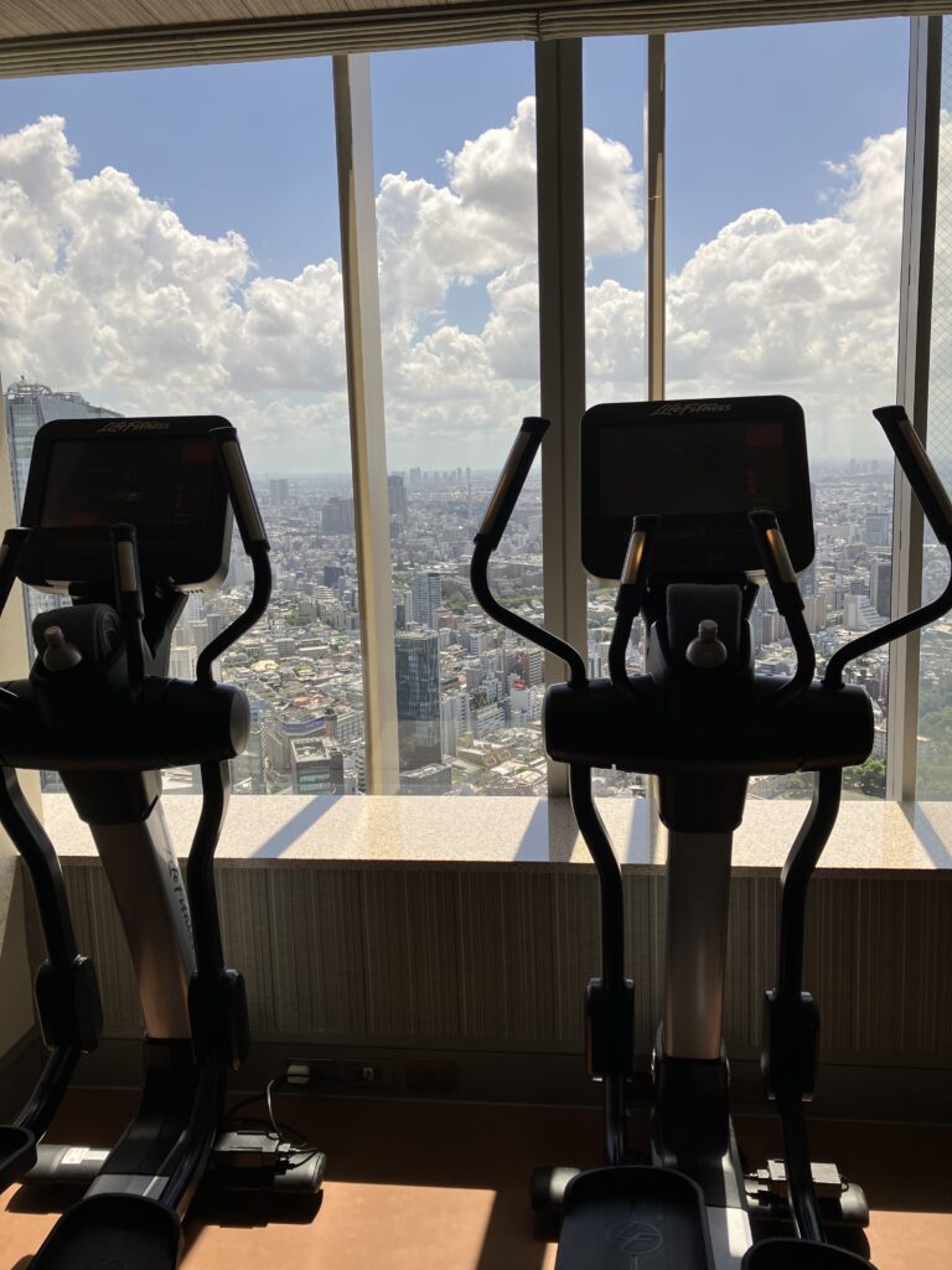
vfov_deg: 63.4
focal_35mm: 28
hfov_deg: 49.7
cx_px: 476
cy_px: 635
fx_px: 1027
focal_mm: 3.99
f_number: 1.8
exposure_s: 1/823
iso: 32
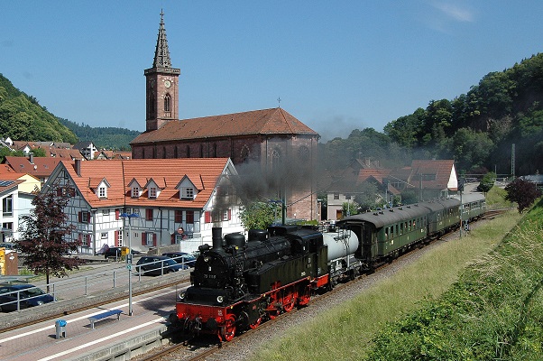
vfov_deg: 34.1
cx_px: 272
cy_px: 180
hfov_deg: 49.6
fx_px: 588
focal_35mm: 39
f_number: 8
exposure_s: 1/1600
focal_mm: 26
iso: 800
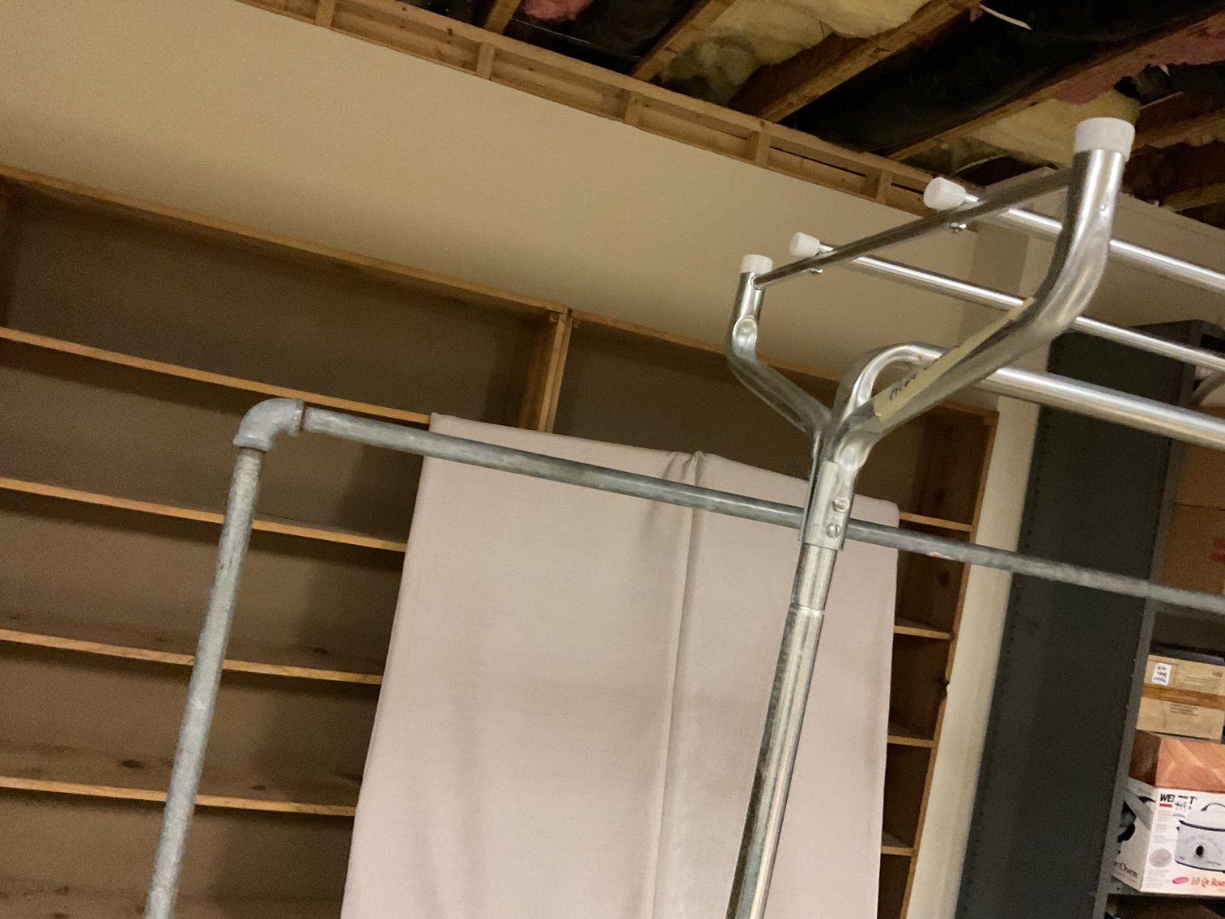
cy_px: 460
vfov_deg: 48.2
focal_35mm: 29
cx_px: 612
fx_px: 1026
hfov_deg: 61.7
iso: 640
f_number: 1.8
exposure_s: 1/30
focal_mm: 3
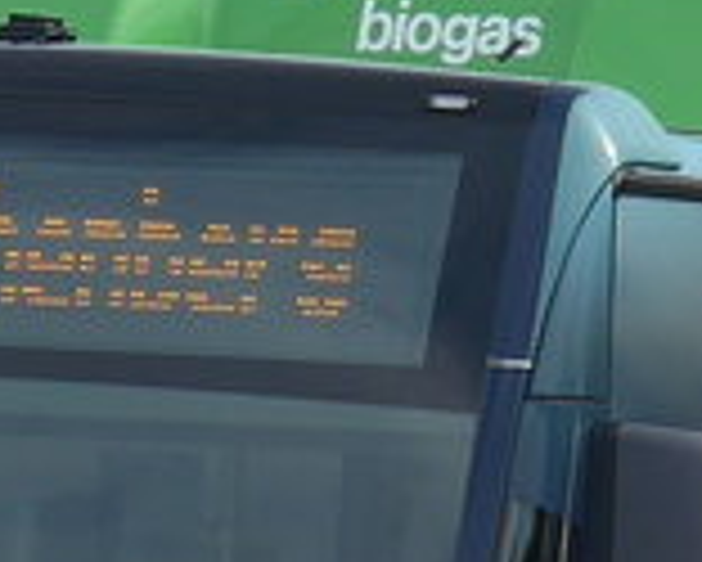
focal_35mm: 526
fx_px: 10935
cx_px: 666
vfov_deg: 2.9
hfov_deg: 3.7
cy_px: -18
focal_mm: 14.2
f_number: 4.1
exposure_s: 1/400
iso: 80
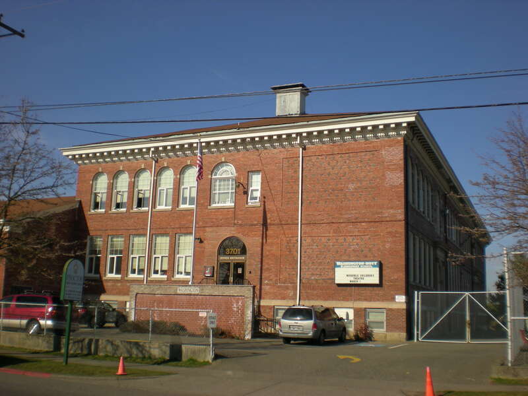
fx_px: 580
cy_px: 198
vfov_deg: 37.7
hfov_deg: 49.0
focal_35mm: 38
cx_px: 264
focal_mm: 6.3
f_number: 4.6
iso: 50
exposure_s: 1/595
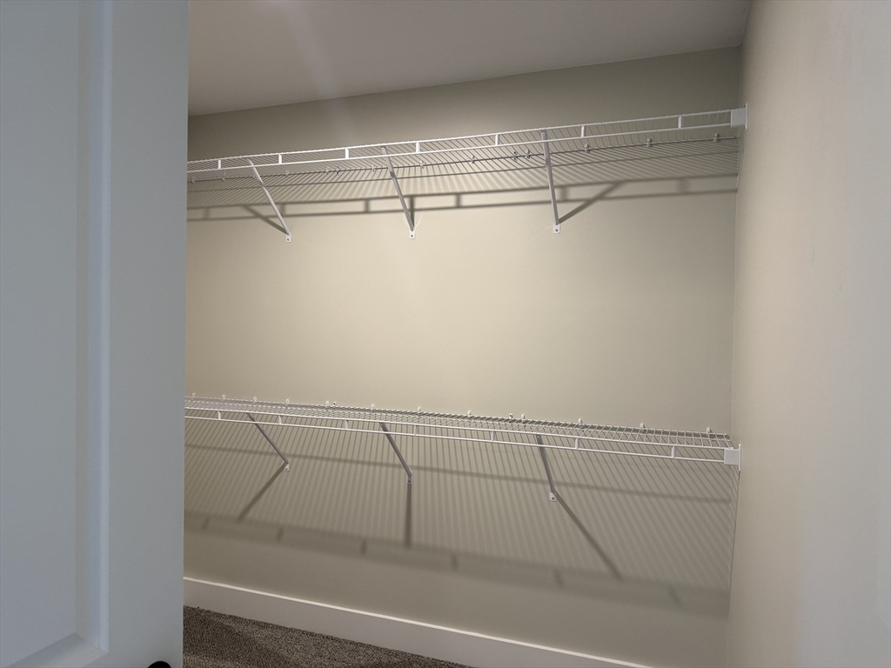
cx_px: 446
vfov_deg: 56.8
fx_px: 618
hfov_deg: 71.6
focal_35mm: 24
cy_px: 334
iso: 160
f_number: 1.78
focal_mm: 6.76
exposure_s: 1/60
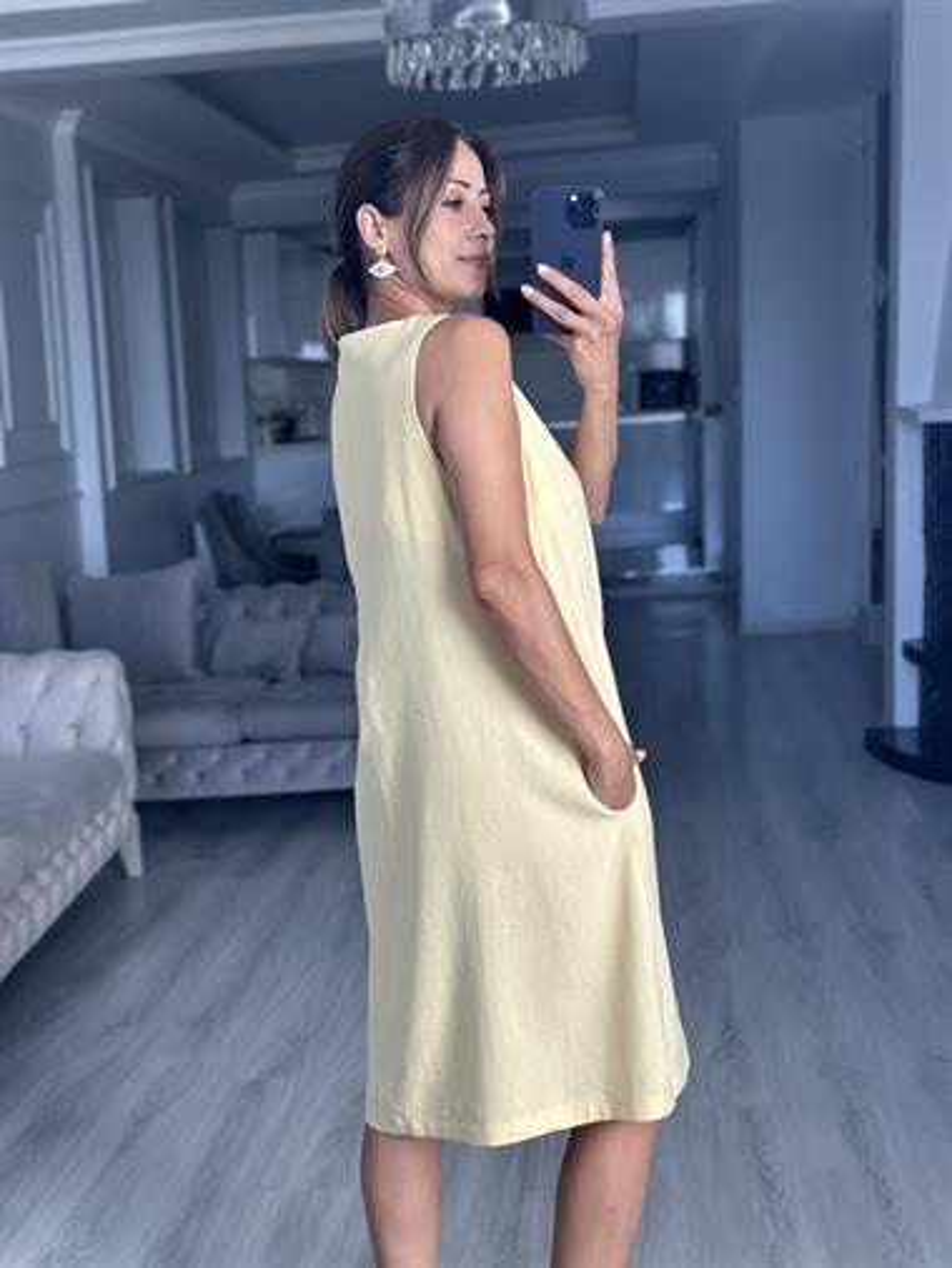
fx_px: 1759
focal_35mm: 48
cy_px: 634
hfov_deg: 30.3
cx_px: 476
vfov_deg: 39.6
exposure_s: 1/181
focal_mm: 6.86
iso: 80
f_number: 1.78
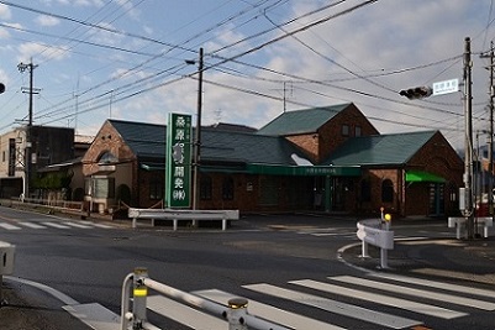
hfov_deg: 49.6
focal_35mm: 39
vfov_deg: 34.2
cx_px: 248
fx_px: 536
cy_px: 165
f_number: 9
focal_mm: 26
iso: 100
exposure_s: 1/200
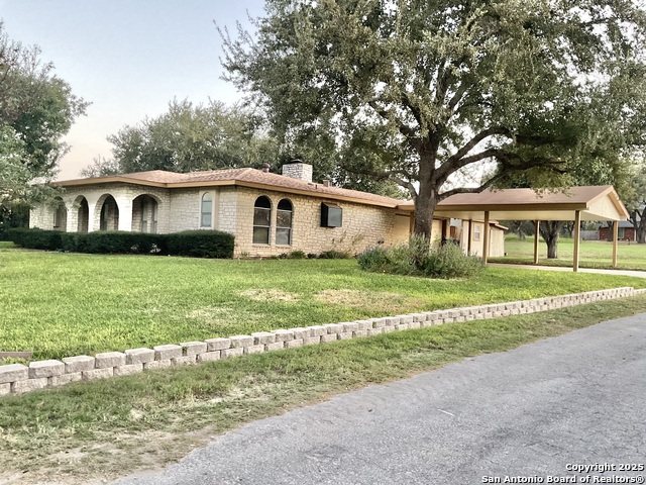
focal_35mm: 29
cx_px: 323
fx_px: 541
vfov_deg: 48.2
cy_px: 242
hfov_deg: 61.7
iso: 100
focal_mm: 3
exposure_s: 1/60
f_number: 1.8
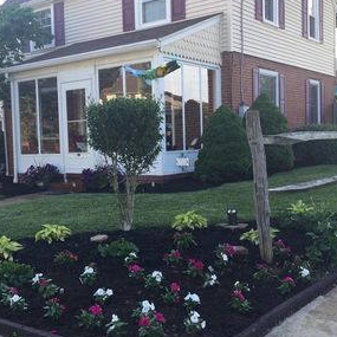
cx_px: 119
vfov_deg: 37.5
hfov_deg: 37.2
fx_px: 496
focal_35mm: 45
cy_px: 187
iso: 32
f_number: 2.2
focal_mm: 4.15
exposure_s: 1/253
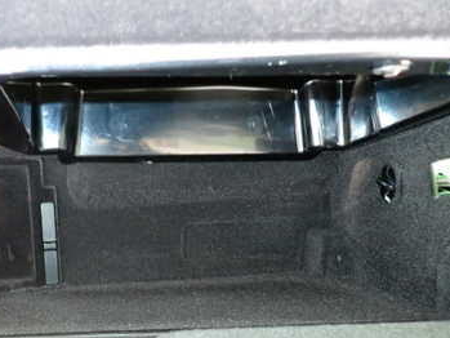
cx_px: 144
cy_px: 228
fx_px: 559
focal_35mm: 43
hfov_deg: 43.1
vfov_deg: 33.3
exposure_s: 1/25
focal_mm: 4.5
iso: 800
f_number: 2
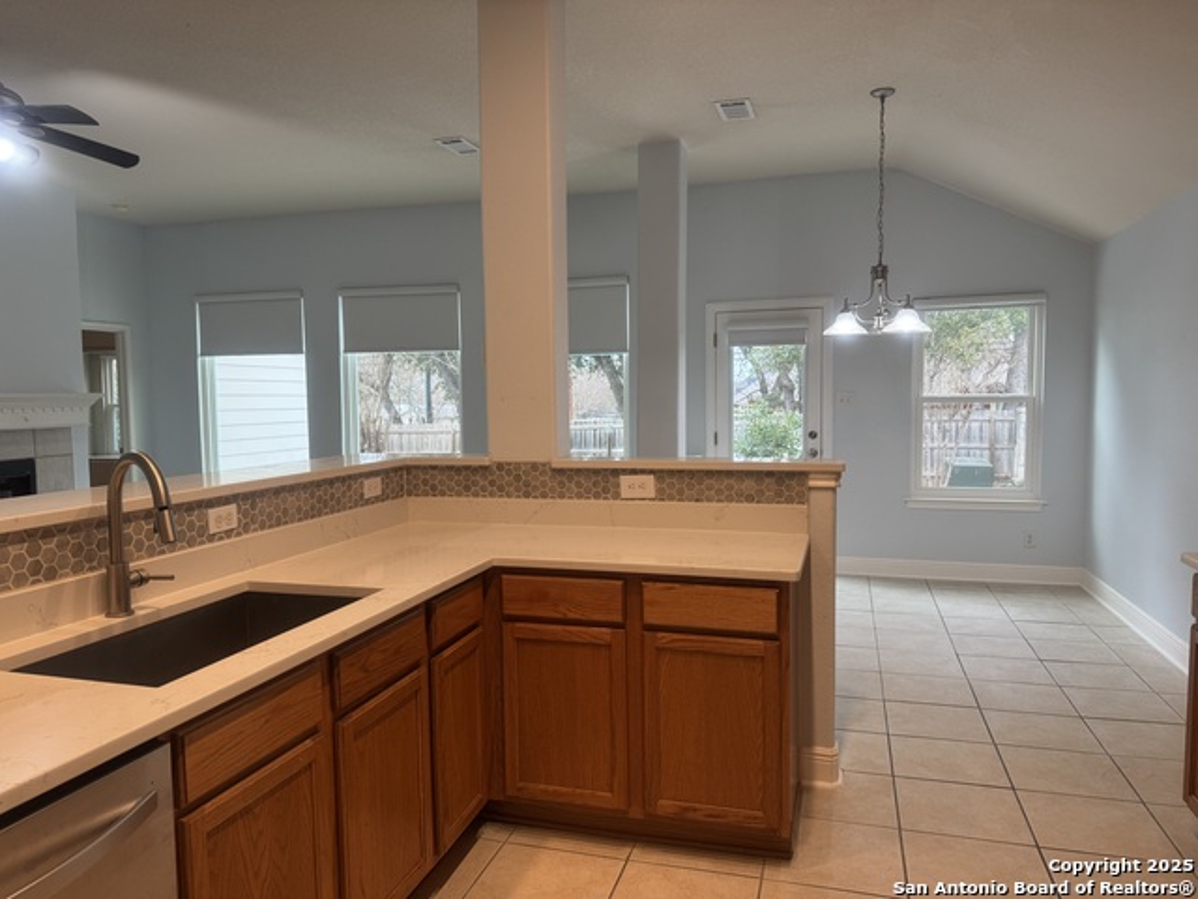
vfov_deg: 56.8
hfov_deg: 71.6
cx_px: 599
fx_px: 831
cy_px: 450
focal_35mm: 24
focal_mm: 6.76
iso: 125
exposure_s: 1/60
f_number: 1.78
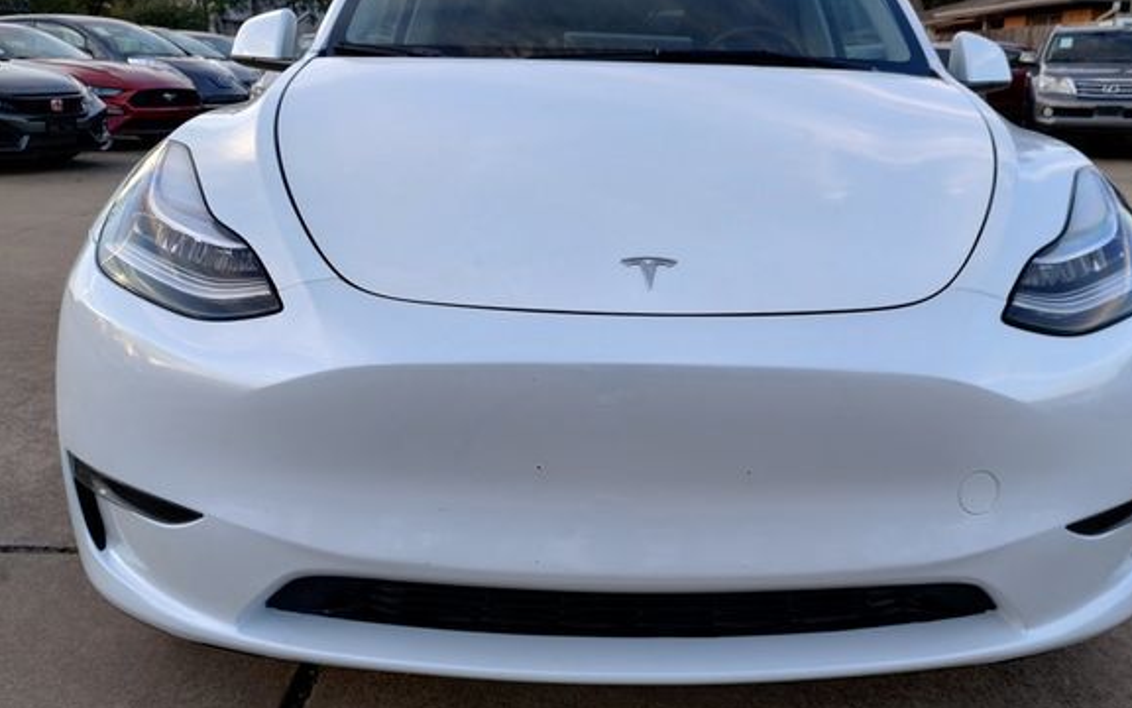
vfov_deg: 38.3
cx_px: 627
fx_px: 1018
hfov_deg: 58.0
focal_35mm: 33
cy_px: 342
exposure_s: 1/120
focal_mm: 4.27
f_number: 1.8
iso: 224
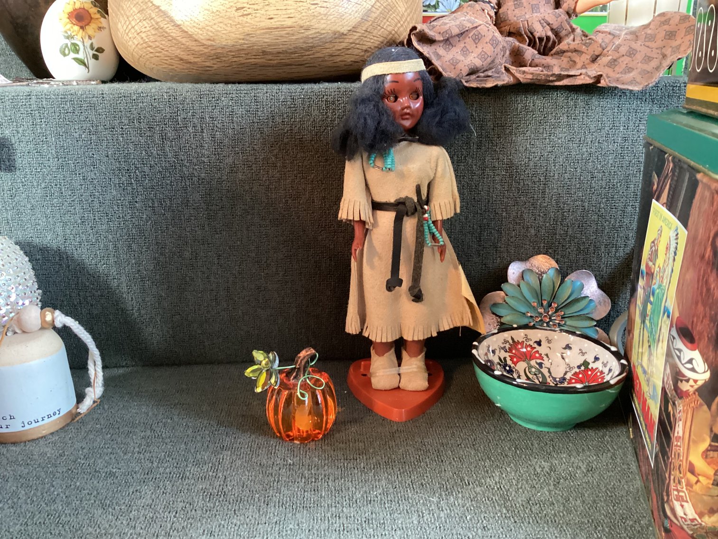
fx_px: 643
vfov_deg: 45.4
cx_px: 359
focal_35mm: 31
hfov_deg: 58.3
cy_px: 270
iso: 640
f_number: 2.4
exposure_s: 1/30
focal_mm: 3.3
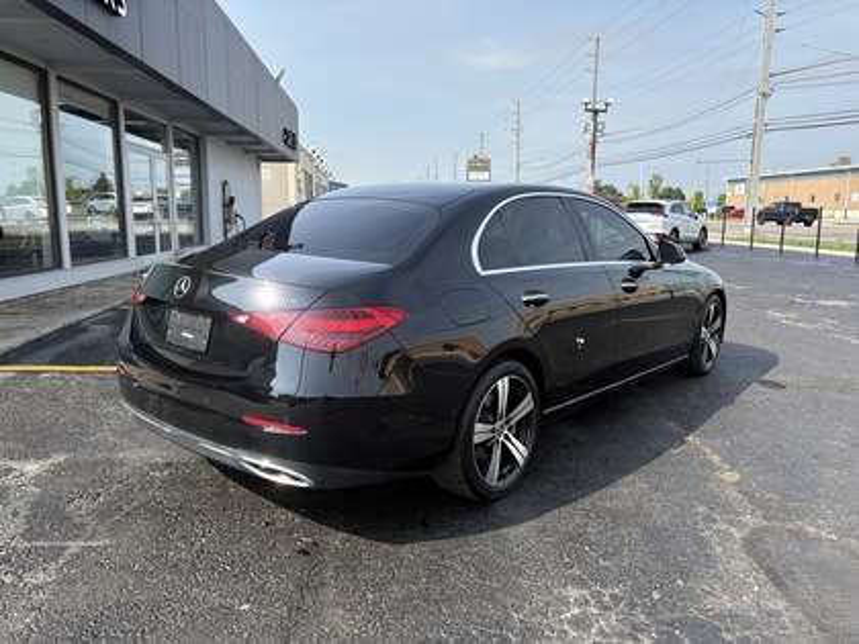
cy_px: 322
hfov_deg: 67.3
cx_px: 430
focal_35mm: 26
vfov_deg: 53.1
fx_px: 645
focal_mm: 5.96
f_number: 1.6
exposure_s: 1/1751
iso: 50
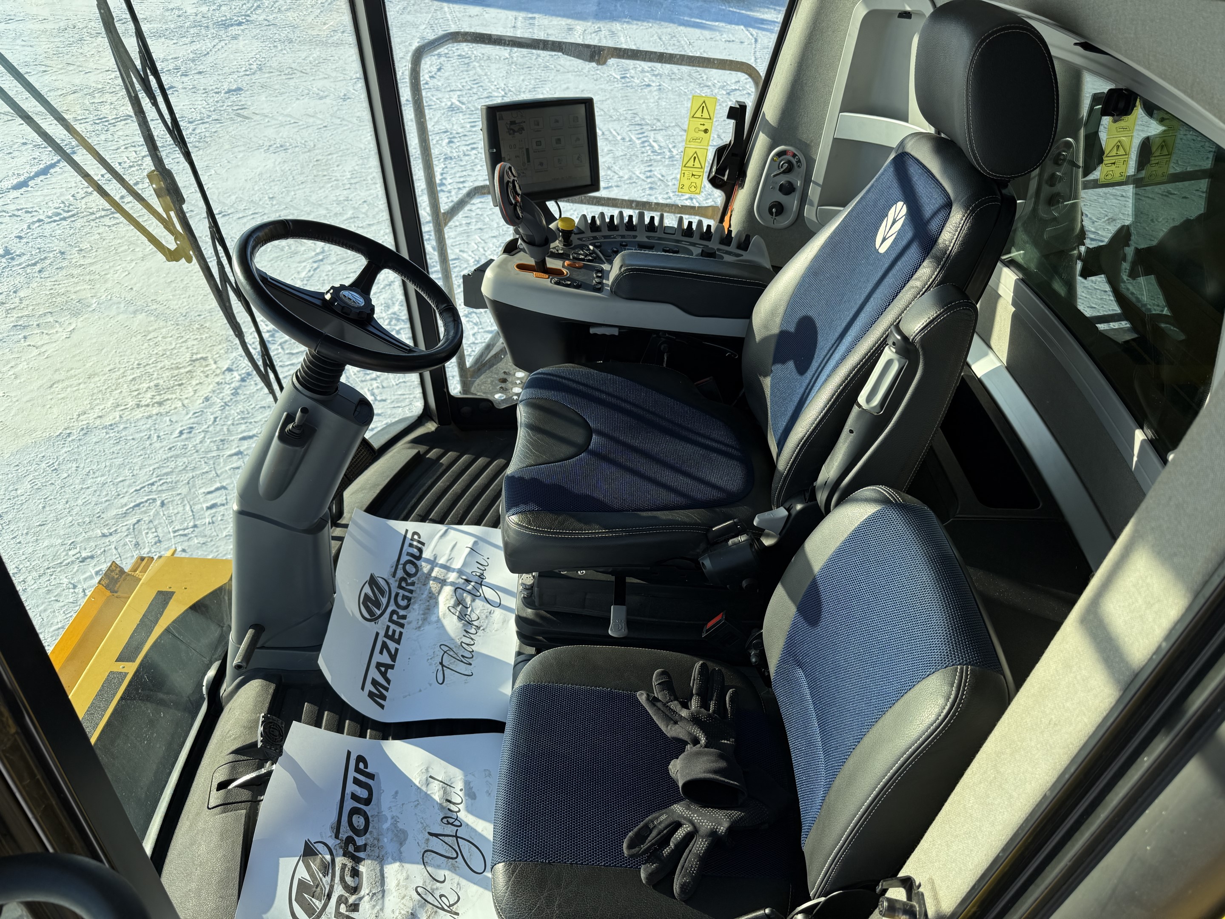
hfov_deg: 71.6
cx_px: 612
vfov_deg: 56.8
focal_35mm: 24
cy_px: 460
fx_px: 849
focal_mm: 6.76
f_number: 1.78
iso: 80
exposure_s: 1/1553
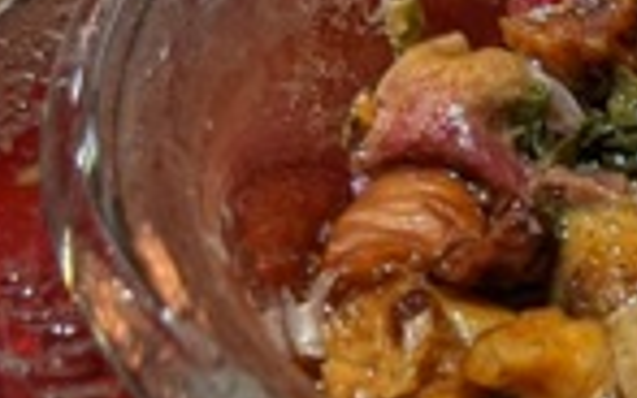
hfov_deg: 12.4
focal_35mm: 156
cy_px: 532
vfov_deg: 8.3
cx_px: 1114
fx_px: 2709
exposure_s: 1/40
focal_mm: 4.38
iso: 47
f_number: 1.73
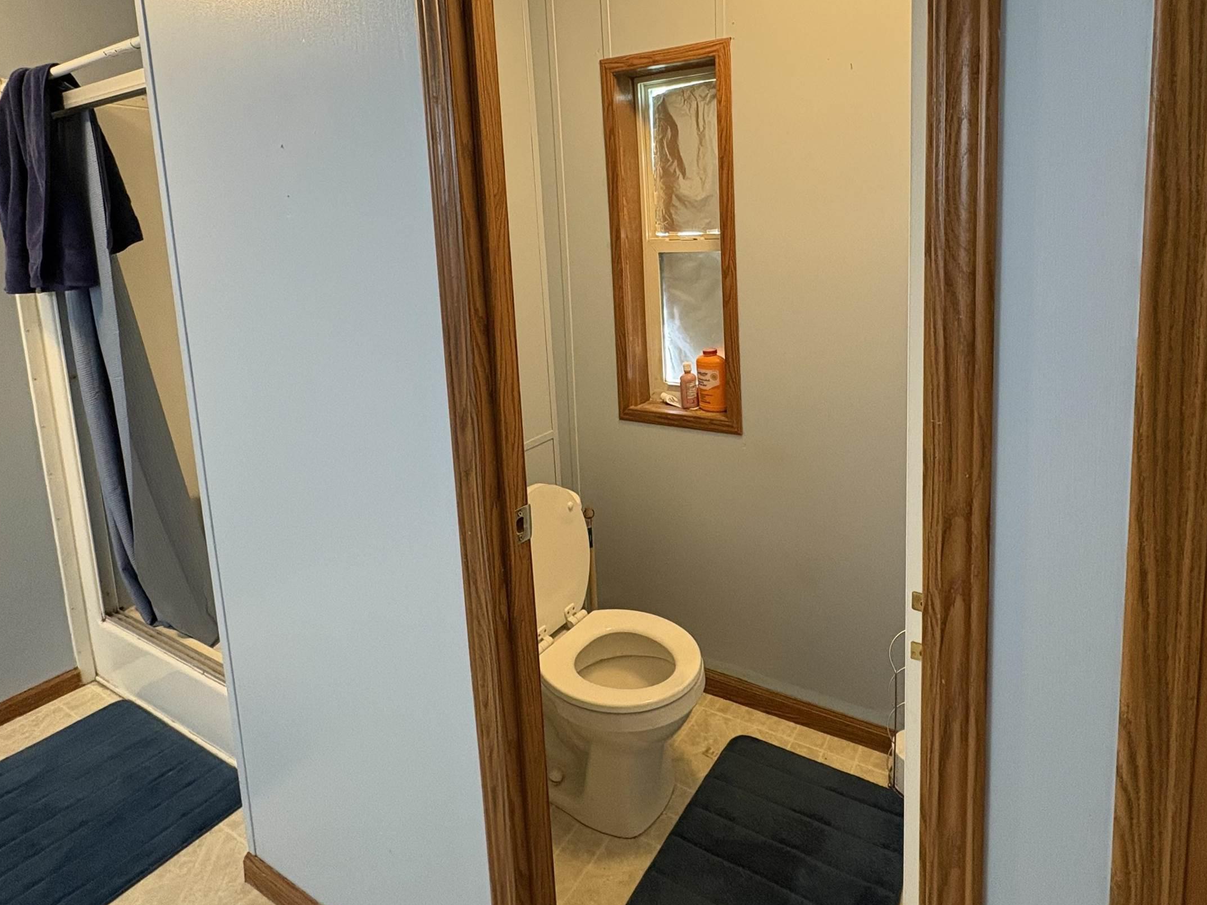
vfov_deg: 64.5
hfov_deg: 81.5
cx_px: 665
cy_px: 310
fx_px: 697
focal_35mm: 20
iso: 400
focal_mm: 2.22
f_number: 2.2
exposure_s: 1/60
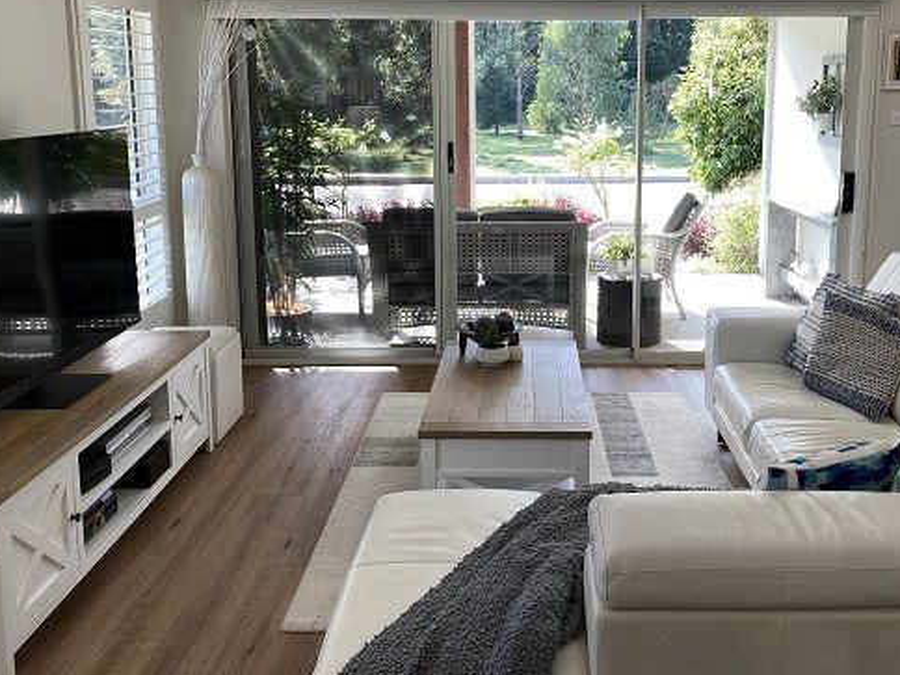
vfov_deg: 38.4
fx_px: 962
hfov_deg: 49.9
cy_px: 244
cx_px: 523
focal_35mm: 37
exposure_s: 1/100
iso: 32
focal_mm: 3.99
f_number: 1.8
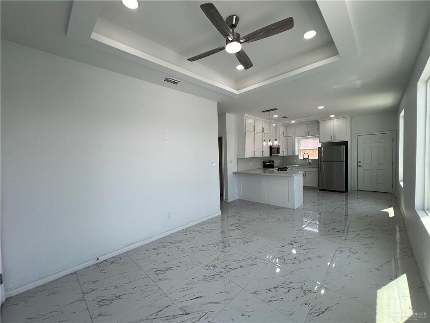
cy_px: 162
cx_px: 215
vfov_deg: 89.9
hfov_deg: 106.2
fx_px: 161
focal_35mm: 13
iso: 32
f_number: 1.8
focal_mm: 1.57
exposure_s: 1/207
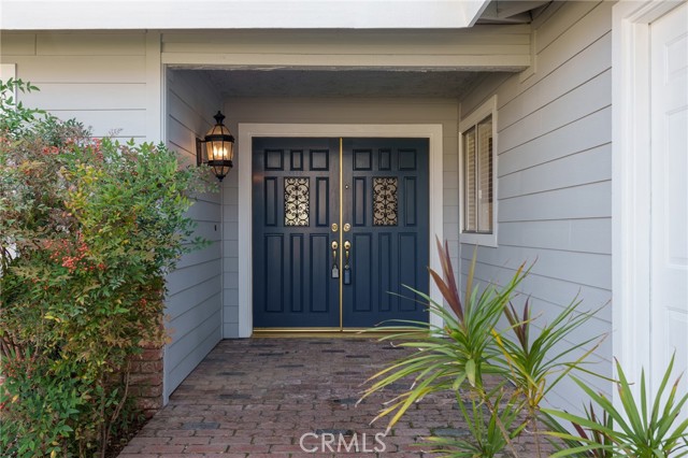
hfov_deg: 61.3
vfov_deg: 43.0
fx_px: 581
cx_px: 344
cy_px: 229
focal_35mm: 30
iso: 400
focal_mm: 30.4
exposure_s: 1/250
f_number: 11
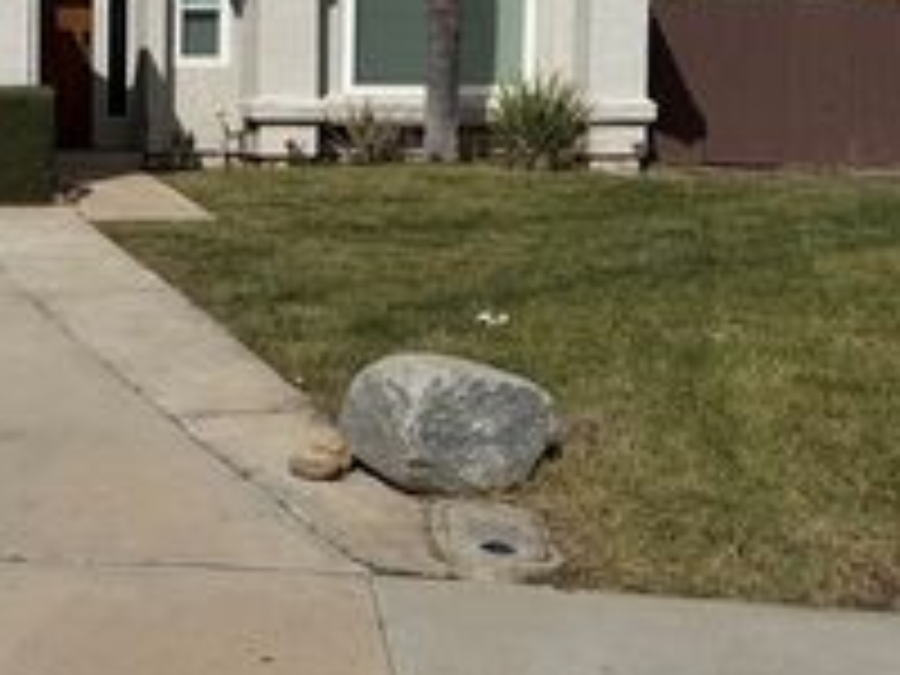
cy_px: 178
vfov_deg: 24.2
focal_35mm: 60
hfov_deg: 29.6
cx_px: -36
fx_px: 1560
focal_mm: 6.76
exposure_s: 1/11905
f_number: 1.78
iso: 80
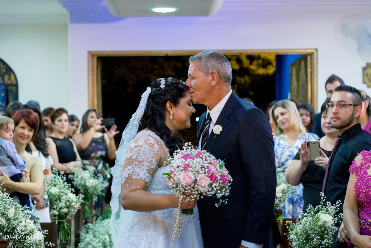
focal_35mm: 84
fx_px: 866
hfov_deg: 24.2
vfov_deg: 16.3
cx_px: 186
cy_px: 124
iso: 5000
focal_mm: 56
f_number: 3.2
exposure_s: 1/100
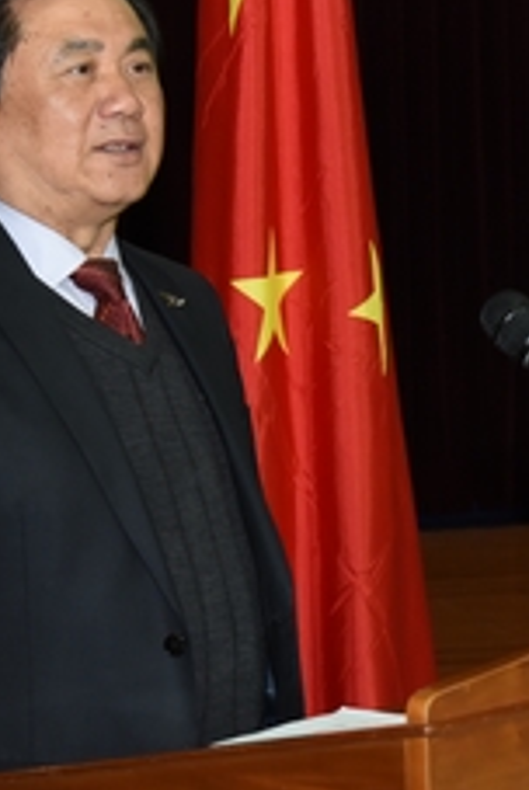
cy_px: 146
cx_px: 369
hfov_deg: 10.4
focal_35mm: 132
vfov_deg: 15.4
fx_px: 2900
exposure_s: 1/60
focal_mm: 50
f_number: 8
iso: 1600
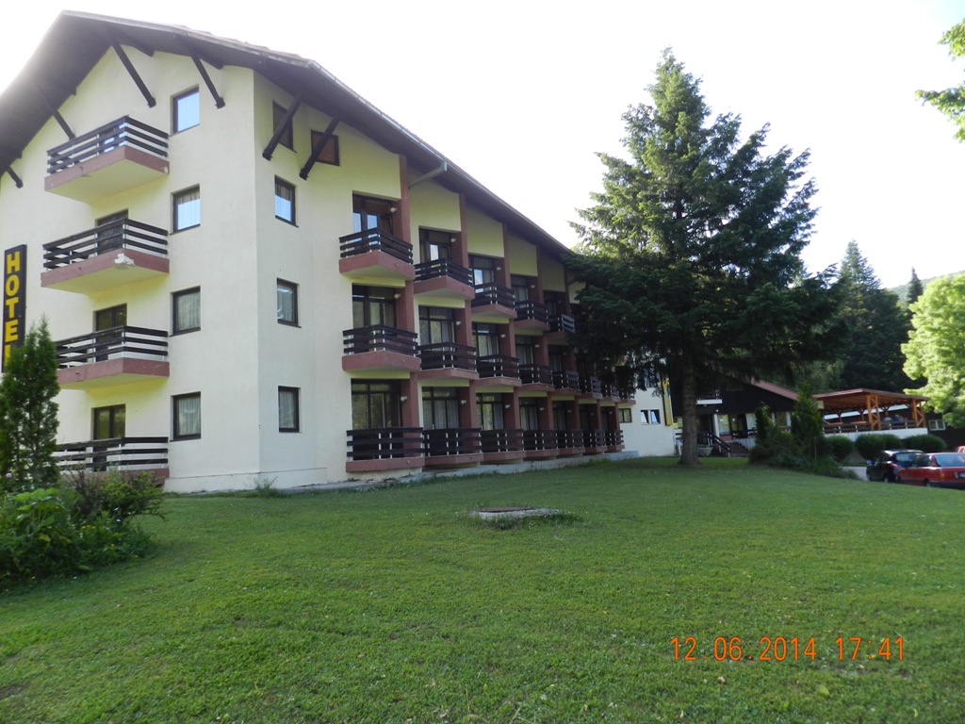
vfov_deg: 58.9
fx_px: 641
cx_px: 482
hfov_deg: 73.9
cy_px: 362
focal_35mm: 23
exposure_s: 1/250
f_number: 3.4
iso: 160
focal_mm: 4
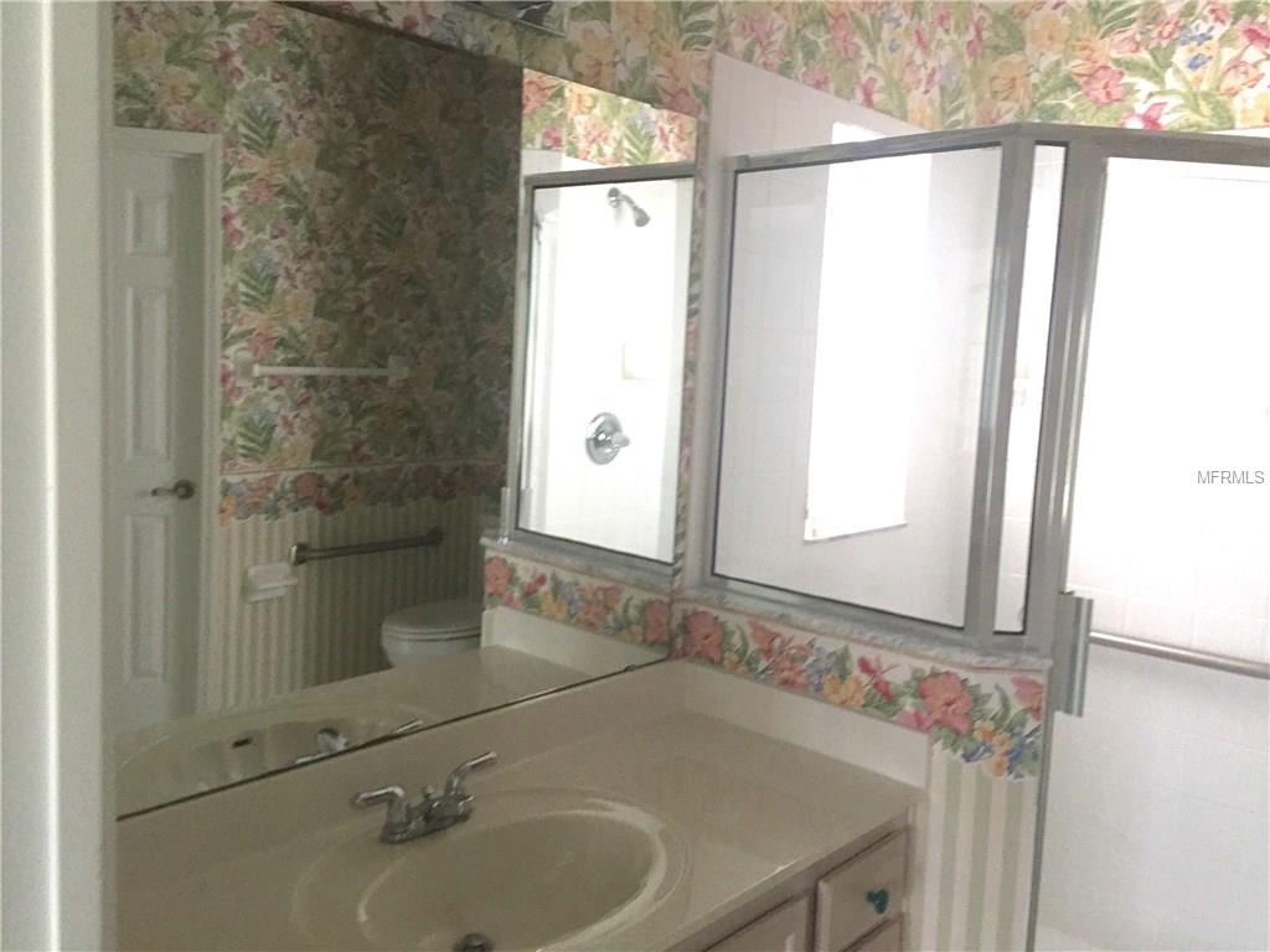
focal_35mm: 29
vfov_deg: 48.2
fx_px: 1064
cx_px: 635
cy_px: 476
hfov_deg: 61.7
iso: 250
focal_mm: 4.15
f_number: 2.2
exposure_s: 1/30
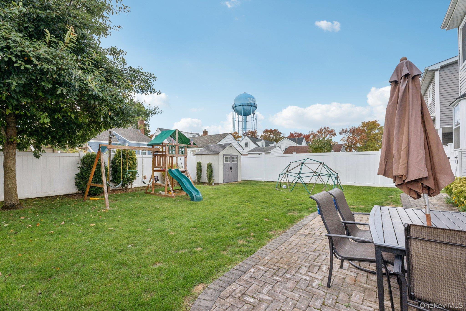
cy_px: 156
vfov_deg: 73.8
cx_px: 233
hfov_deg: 96.7
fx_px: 207
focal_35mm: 16
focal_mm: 16
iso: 400
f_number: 9
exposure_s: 1/640
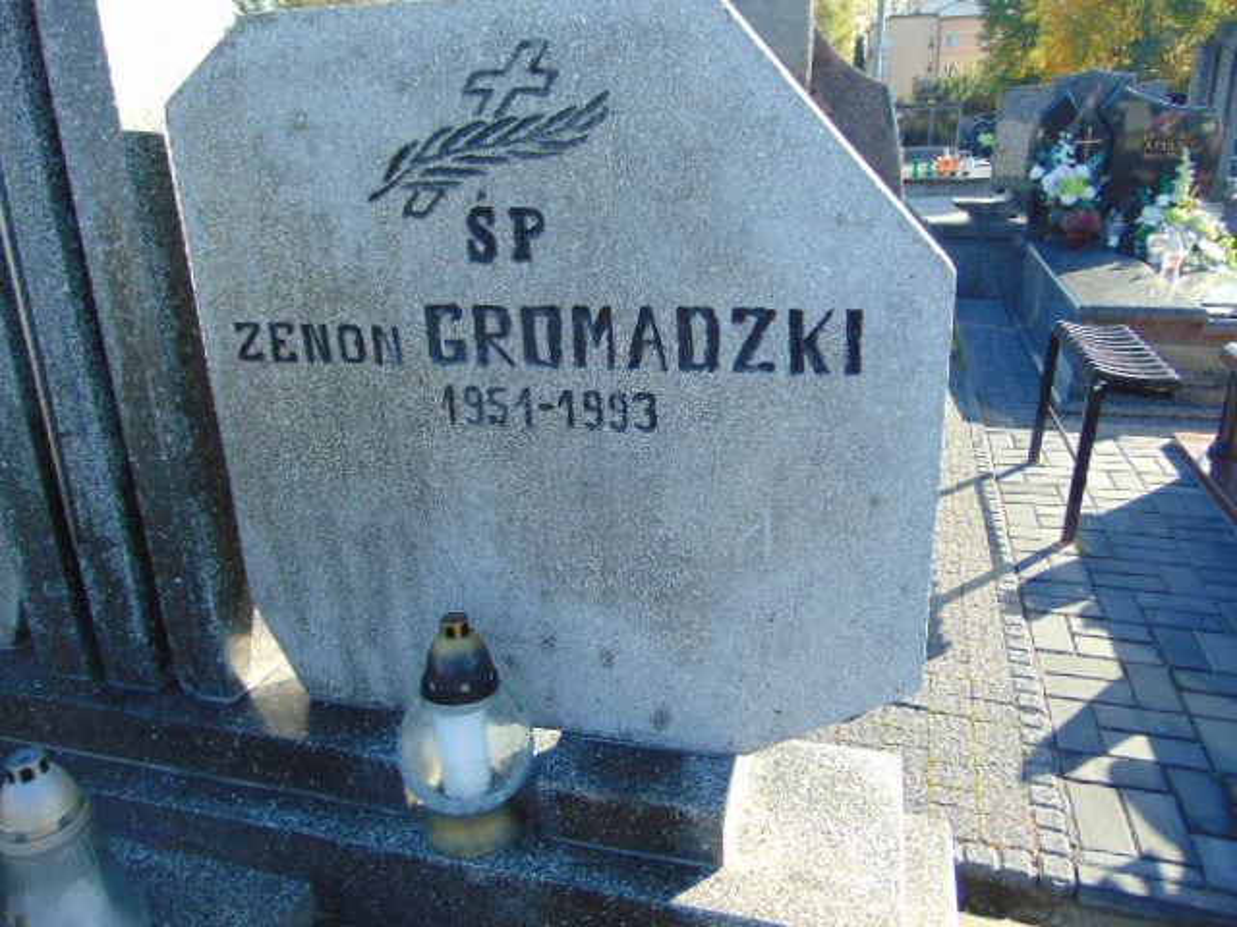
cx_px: 618
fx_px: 893
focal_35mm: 25
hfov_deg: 69.4
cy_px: 464
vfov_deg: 54.9
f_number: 3
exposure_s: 1/320
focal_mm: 4.5
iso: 80
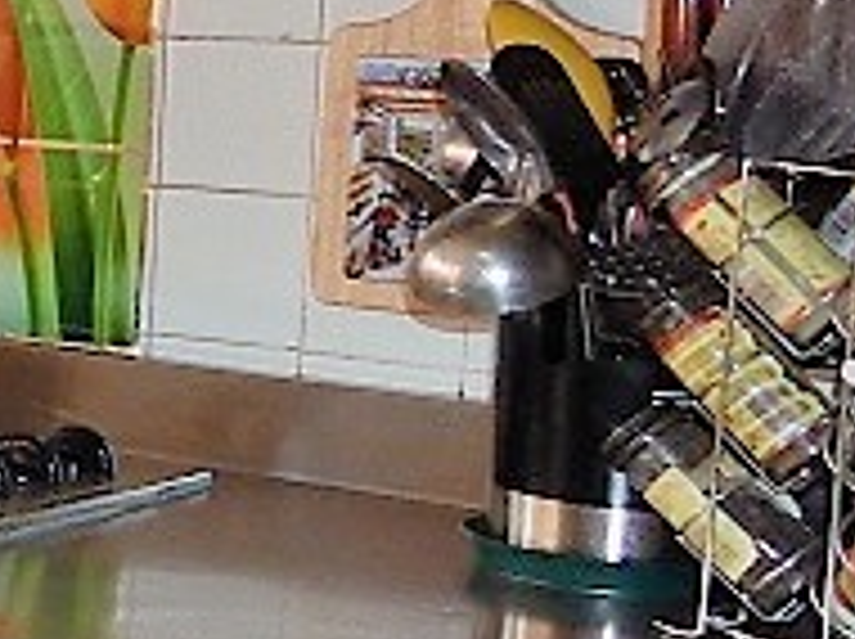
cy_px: 252
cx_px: -1192
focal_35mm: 124
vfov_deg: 11.9
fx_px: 3059
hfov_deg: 12.5
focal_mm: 4
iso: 200
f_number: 3
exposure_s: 1/30
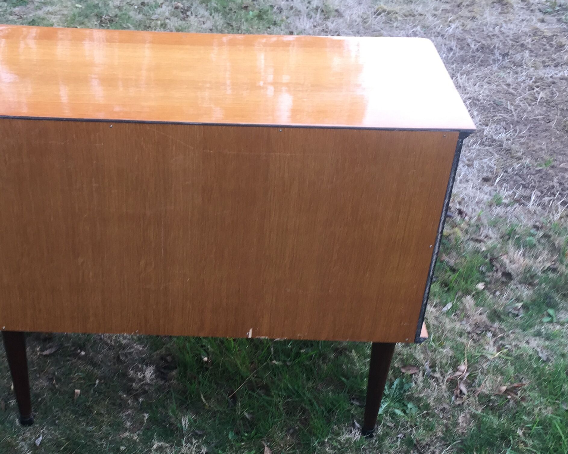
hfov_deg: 37.8
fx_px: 824
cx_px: 217
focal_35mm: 49
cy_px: 315
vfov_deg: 30.5
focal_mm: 4.15
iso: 40
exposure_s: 1/100
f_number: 2.2
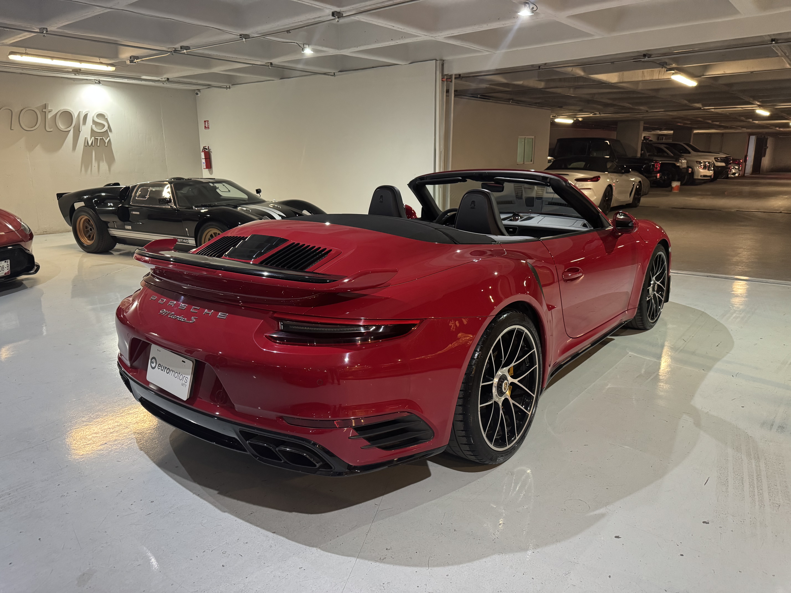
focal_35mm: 24
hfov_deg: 71.6
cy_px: 296
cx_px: 396
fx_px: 548
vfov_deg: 56.8
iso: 500
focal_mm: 6.76
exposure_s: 1/60
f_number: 1.78
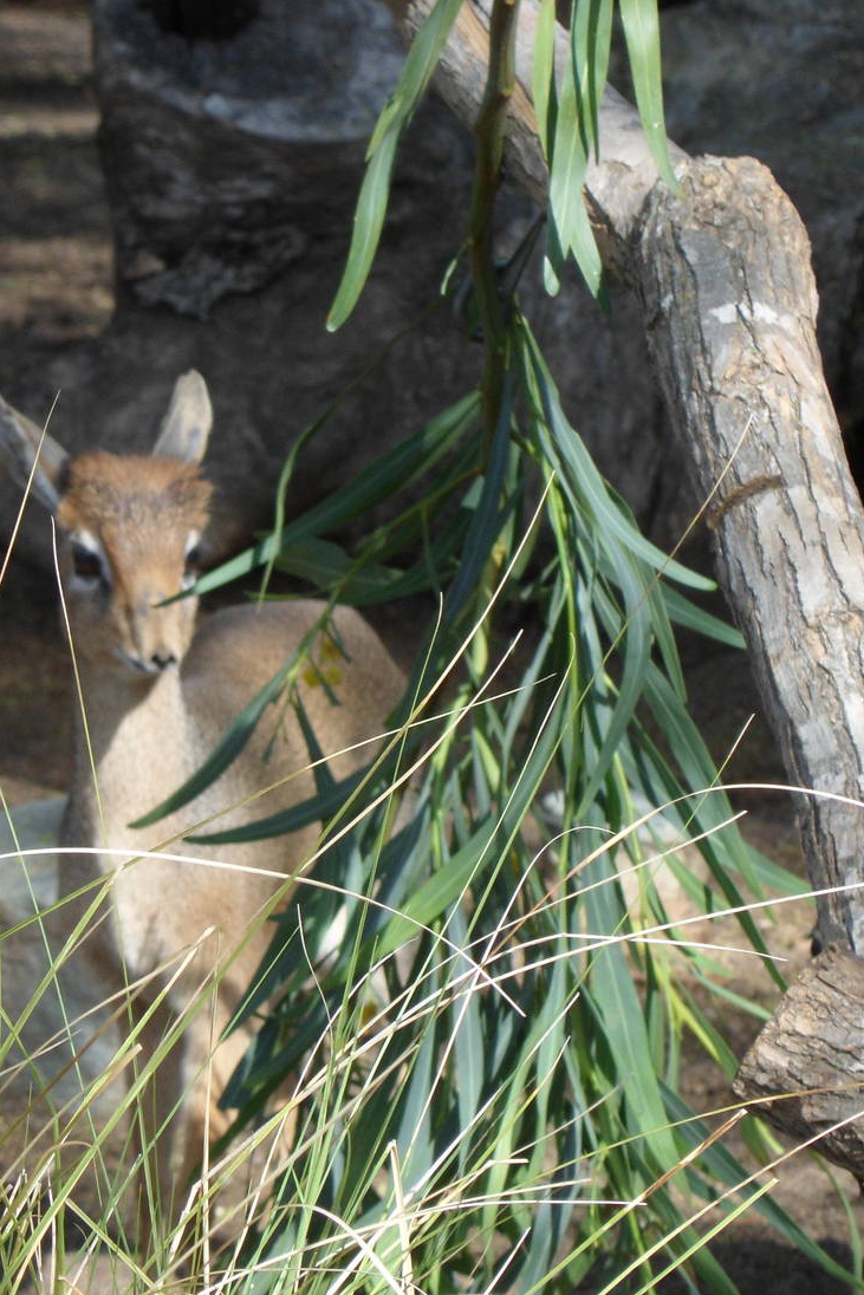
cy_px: 658
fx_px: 14754
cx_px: 383
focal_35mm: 410
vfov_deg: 5.0
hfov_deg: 3.4
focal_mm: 46.8
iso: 80
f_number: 5.9
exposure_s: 1/125
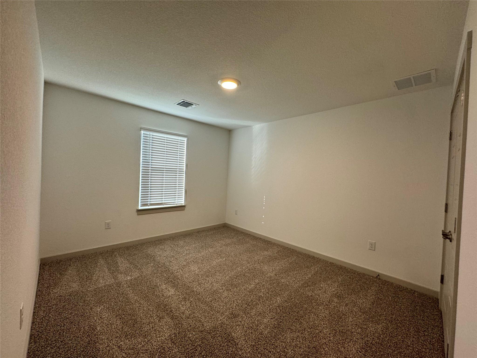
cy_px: 179
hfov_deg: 102.1
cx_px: 238
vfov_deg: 85.7
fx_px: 193
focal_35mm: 14
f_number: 2.2
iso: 160
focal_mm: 2.22
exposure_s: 1/120
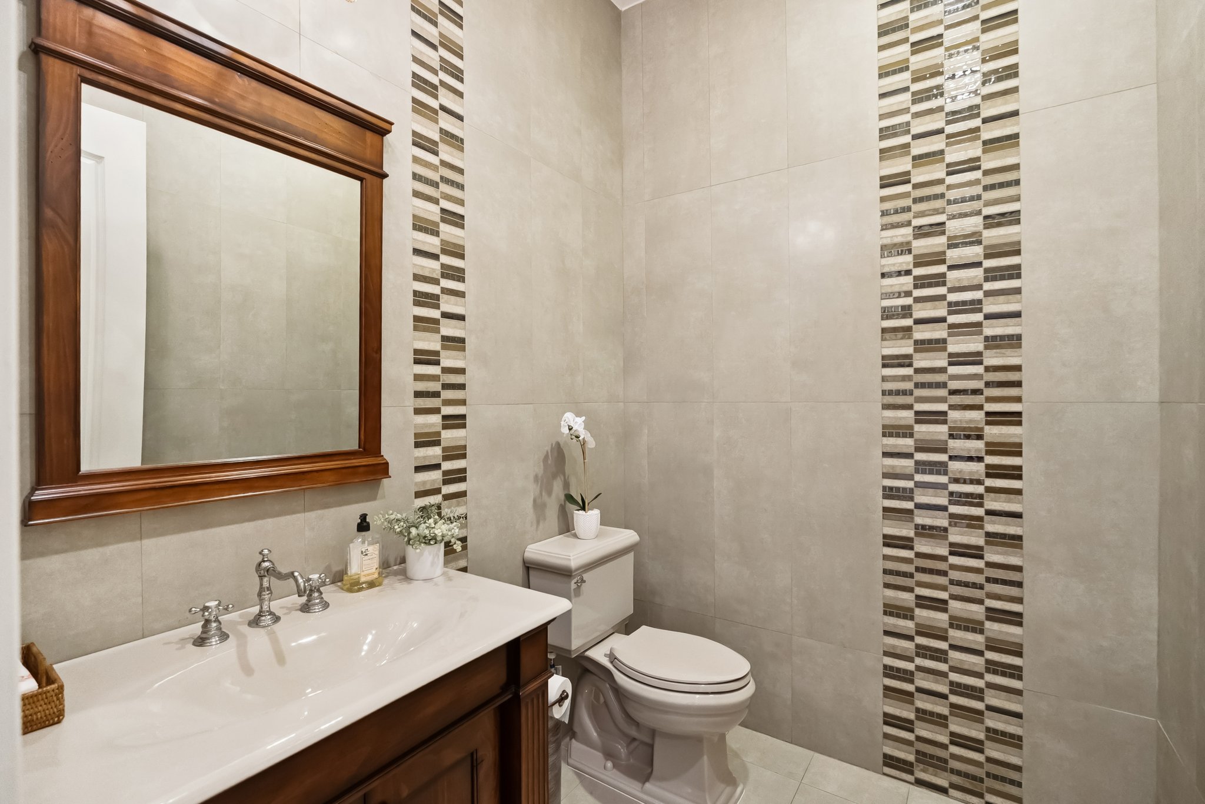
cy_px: 402
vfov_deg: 73.8
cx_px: 602
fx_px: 536
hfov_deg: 96.7
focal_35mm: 16
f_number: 4
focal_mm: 16
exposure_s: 1/125
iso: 5000
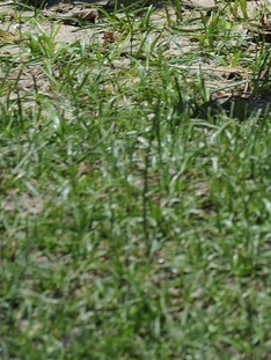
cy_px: -249
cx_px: 797
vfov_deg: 2.0
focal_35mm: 987
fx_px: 10282
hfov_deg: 1.5
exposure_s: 1/640
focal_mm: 200
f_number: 10
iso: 400
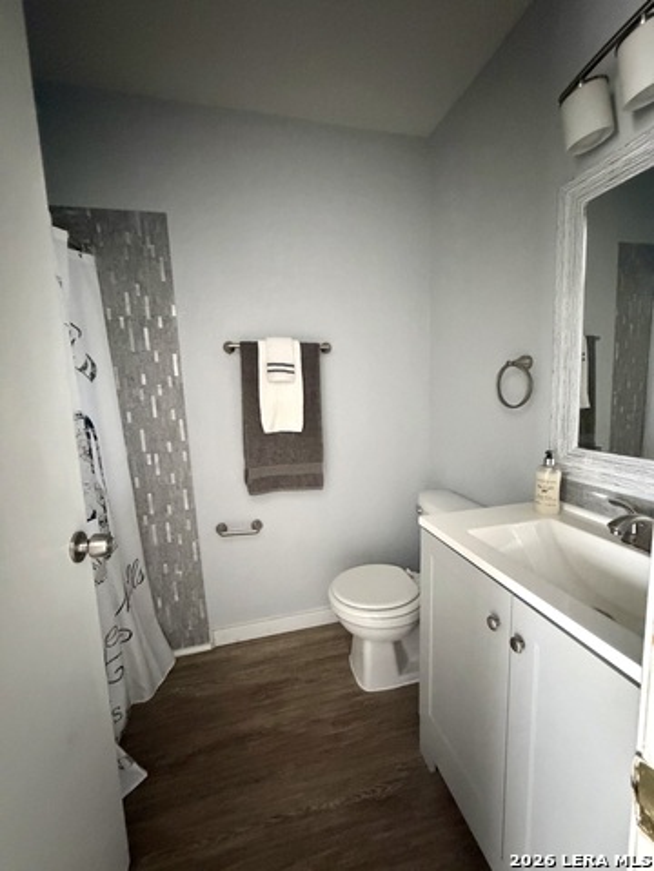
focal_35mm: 14
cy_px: 436
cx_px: 327
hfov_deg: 85.7
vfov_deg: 102.1
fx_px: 353
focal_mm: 2.22
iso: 1250
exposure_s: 1/44
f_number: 2.2
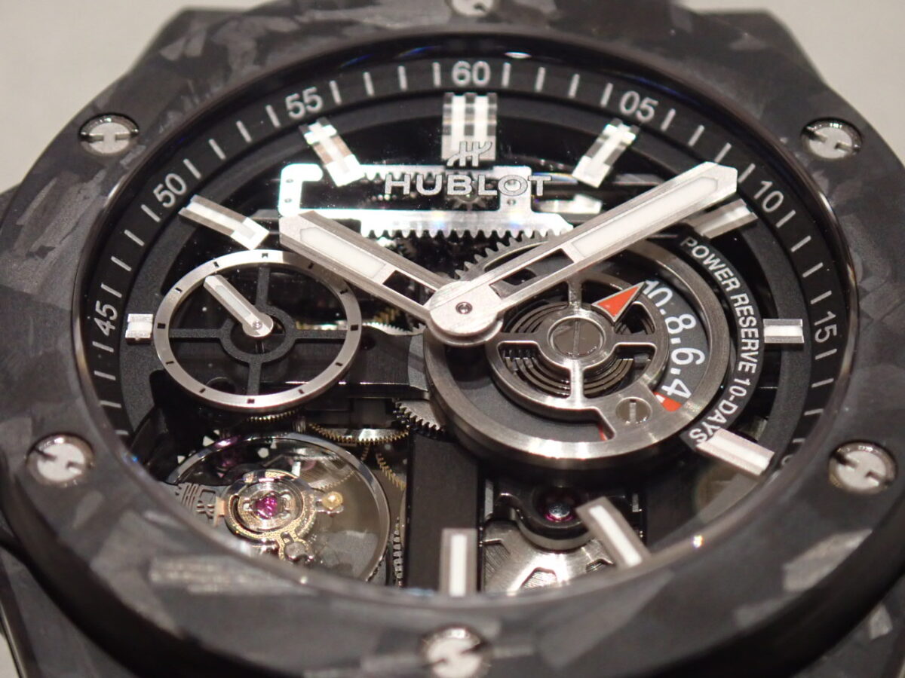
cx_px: 452
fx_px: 2614
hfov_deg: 19.6
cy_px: 339
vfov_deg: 14.8
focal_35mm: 100
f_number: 4.9
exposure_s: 1/80
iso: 640
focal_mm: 18
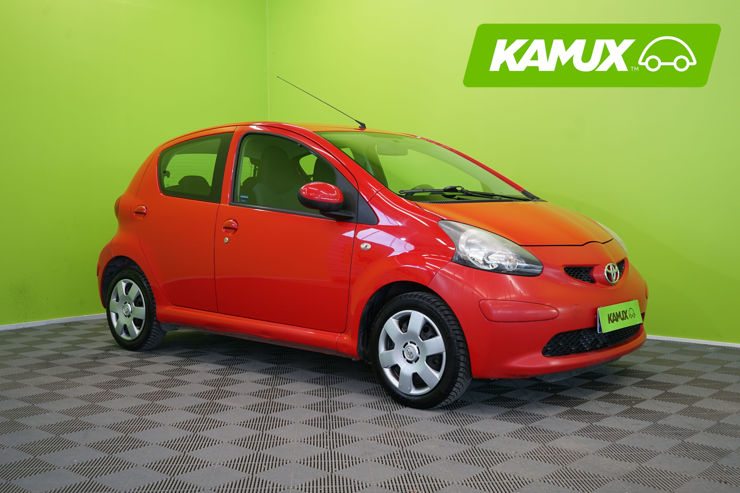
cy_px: 246
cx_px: 370
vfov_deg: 33.4
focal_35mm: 40
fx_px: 822
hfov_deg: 48.5
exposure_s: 1/40
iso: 500
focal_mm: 40
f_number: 5.6
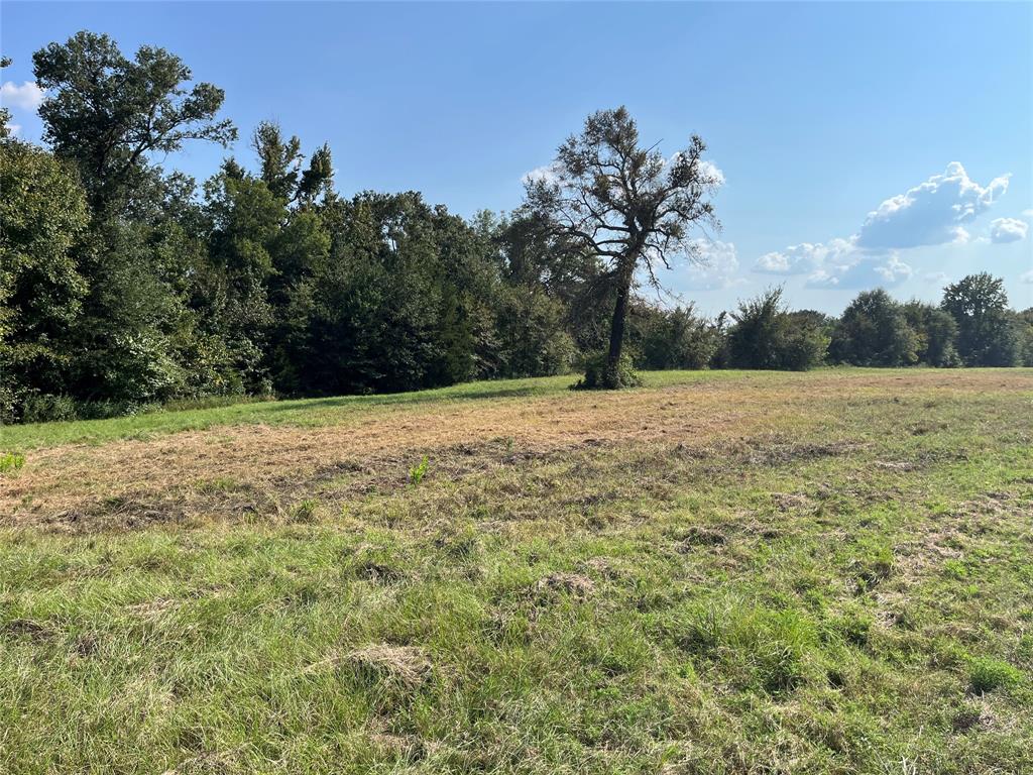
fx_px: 776
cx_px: 516
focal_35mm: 26
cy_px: 388
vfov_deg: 53.1
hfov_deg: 67.3
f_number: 1.6
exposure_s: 1/4149
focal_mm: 5.1
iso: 50
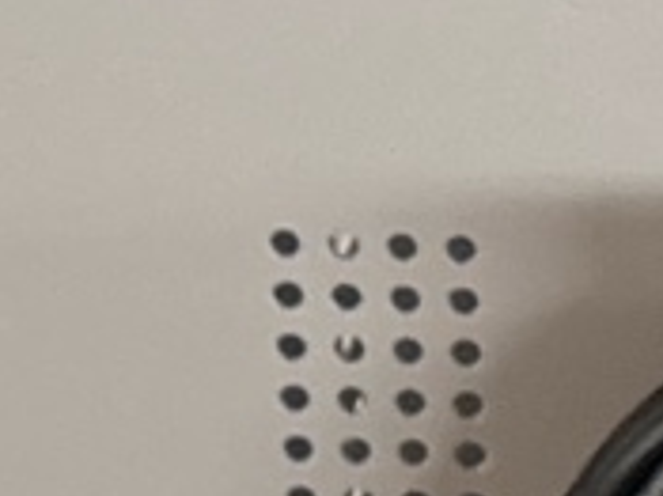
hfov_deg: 6.4
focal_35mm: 305
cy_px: -549
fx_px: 5838
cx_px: 905
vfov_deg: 4.8
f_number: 1.6
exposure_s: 1/24
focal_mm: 5.96
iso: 400
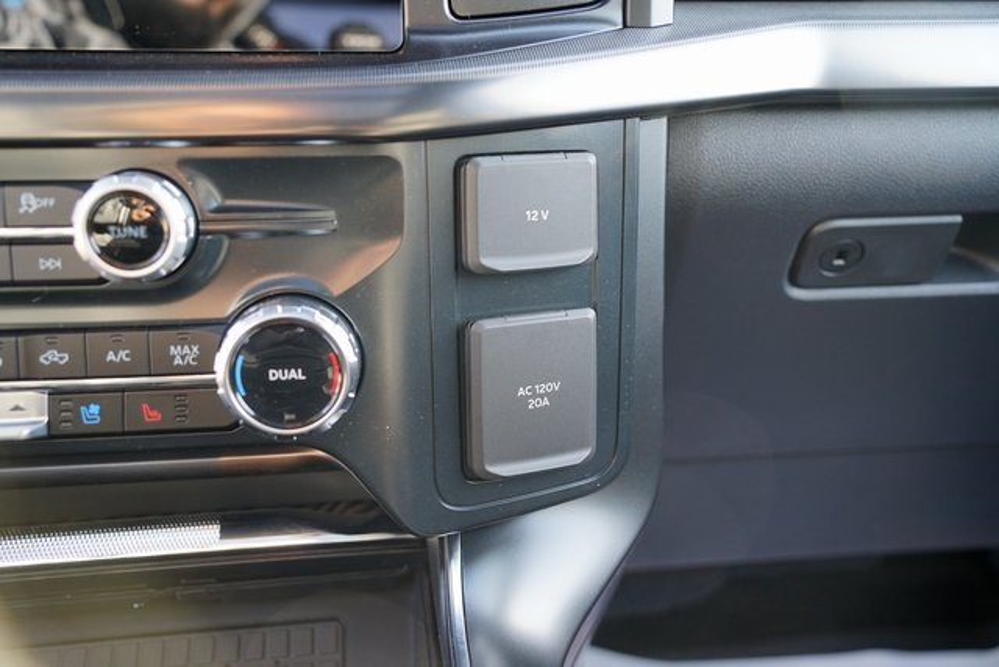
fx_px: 999
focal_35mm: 36
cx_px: 500
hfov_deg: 53.1
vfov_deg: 36.9
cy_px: 334
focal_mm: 36
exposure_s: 1/60
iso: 500
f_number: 4
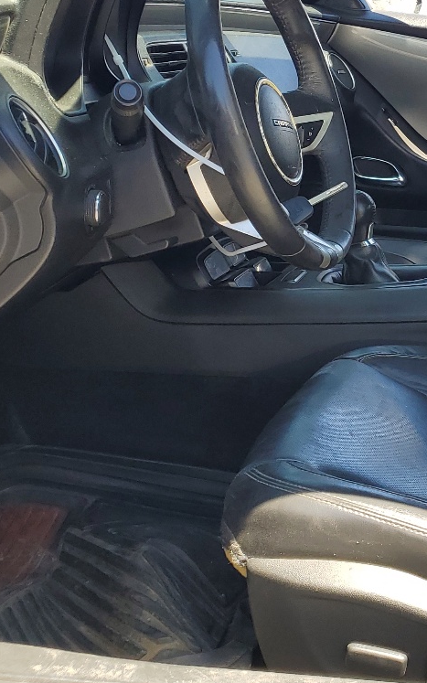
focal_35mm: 59
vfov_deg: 34.4
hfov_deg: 20.2
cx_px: 553
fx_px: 1098
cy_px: 265
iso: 50
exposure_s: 1/400
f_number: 1.5
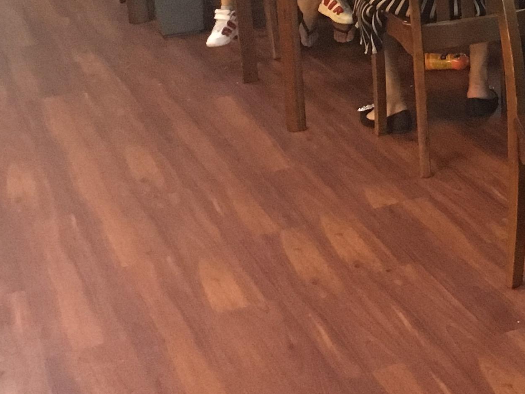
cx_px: 839
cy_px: -126
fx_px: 1411
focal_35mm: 93
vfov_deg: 15.1
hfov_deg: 18.2
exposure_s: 1/25
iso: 250
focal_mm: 4.15
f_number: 2.2
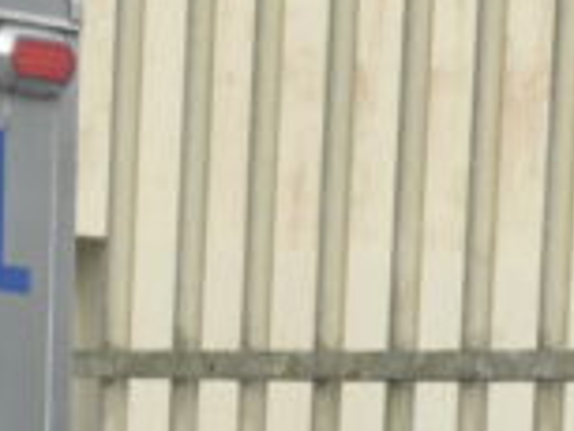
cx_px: -521
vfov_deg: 1.8
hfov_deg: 2.4
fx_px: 13628
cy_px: 721
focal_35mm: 821
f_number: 9
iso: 250
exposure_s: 1/320
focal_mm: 85
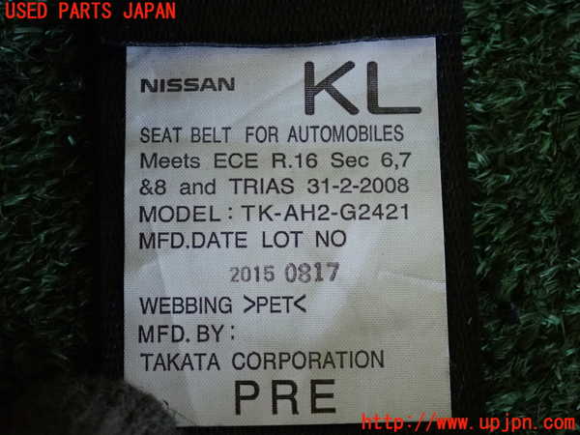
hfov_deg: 27.4
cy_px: 218
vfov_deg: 20.7
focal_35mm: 71
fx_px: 1190
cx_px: 290
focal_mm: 12.73
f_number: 3.9
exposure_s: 1/125
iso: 1600
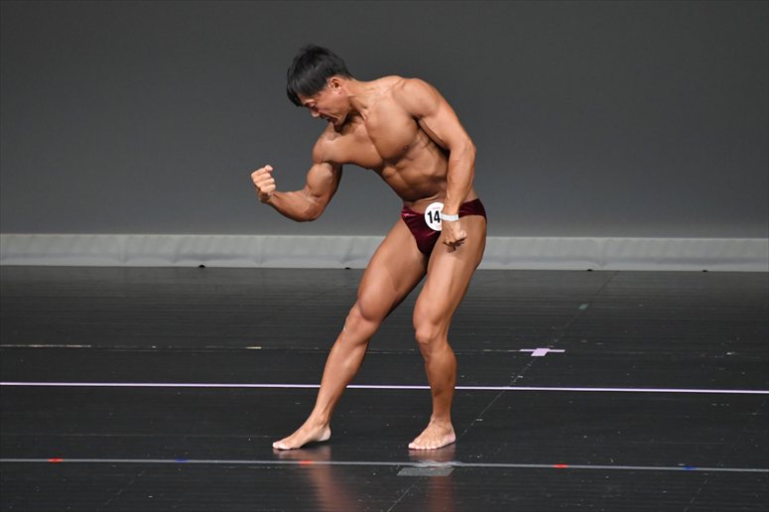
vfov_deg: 3.1
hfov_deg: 4.6
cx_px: 384
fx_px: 9608
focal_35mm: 450
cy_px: 256
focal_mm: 300
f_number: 5.6
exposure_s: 1/400
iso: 4000
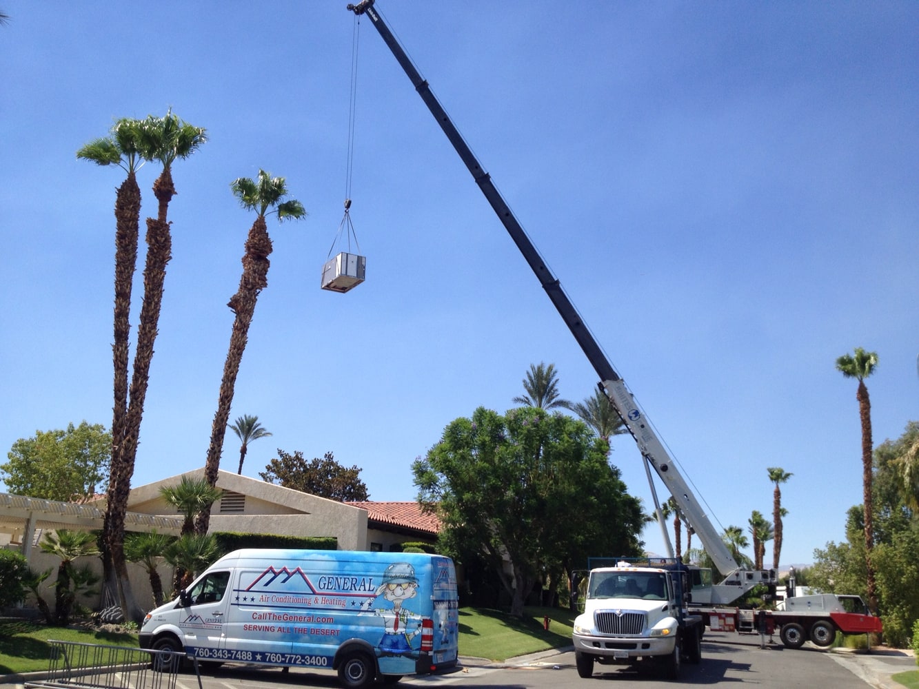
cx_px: 460
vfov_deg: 40.7
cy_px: 344
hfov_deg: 52.6
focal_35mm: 35
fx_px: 929
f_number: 2.4
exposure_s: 1/1672
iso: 64
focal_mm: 4.28
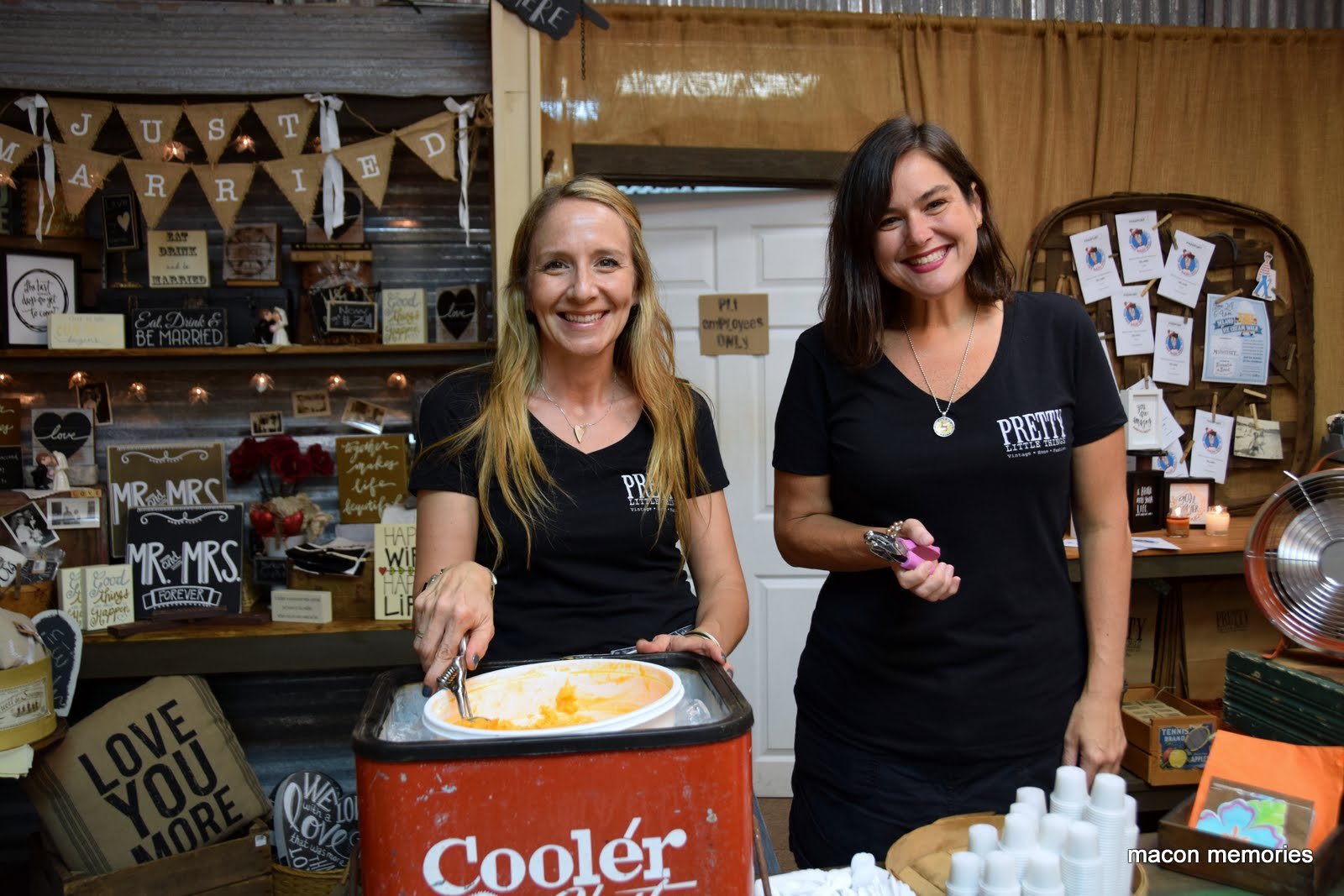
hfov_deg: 61.9
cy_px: 448
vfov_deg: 43.6
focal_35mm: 30
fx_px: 1120
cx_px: 672
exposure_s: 1/30
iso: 640
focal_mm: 20
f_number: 3.5
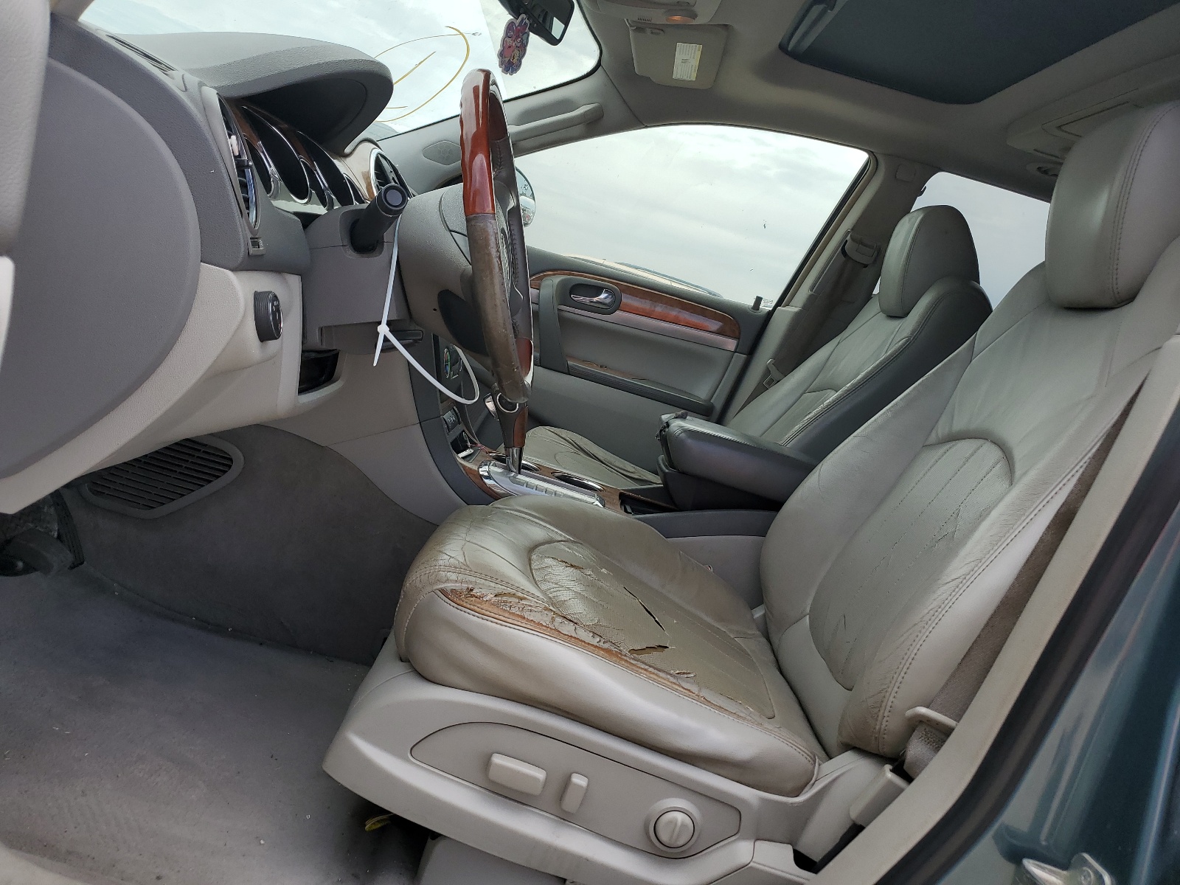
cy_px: 442
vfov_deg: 53.1
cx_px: 590
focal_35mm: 26
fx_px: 886
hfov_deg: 67.3
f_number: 1.5
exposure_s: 1/1429
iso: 50
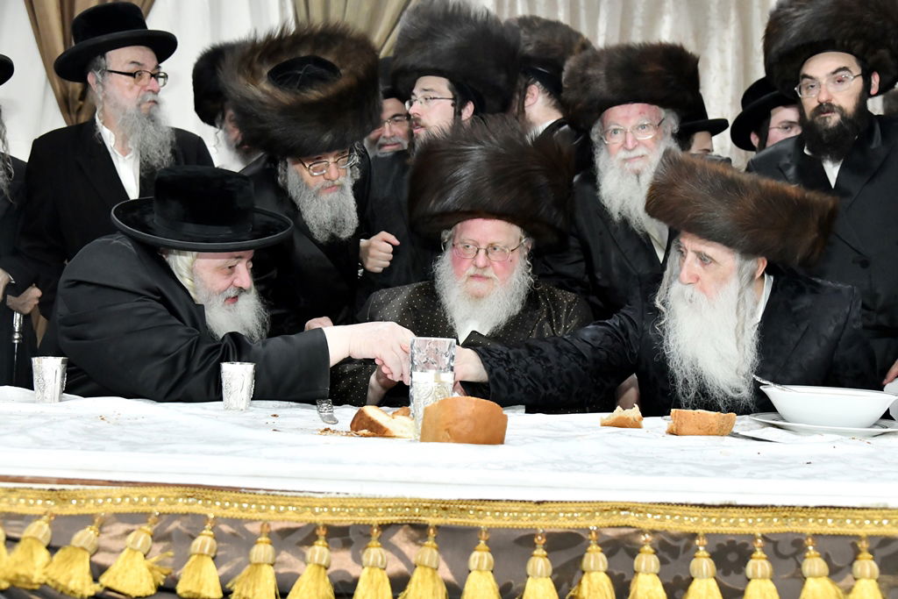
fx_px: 948
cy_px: 300
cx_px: 449
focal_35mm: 38
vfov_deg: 35.1
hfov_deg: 50.7
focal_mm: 38
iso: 4000
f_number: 5.6
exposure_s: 1/250
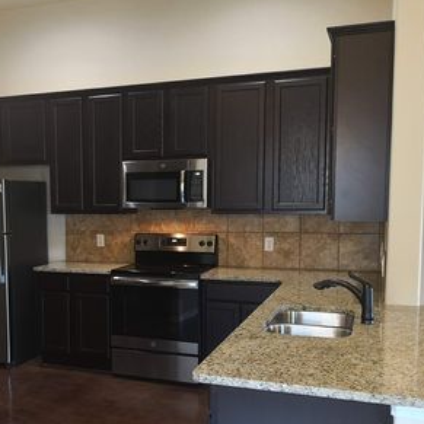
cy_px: 259
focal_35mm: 41
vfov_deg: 40.7
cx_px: 108
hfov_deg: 39.8
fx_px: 568
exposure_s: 1/30
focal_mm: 3.95
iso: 160
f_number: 1.6
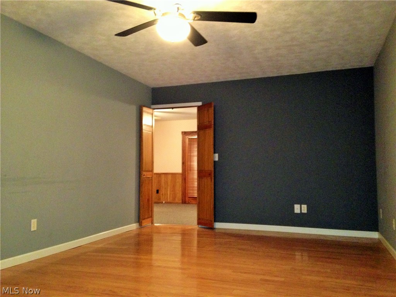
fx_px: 378
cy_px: 148
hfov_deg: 55.4
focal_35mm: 33
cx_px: 198
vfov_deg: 42.9
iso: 500
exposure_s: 1/16
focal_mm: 4.12
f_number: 2.4
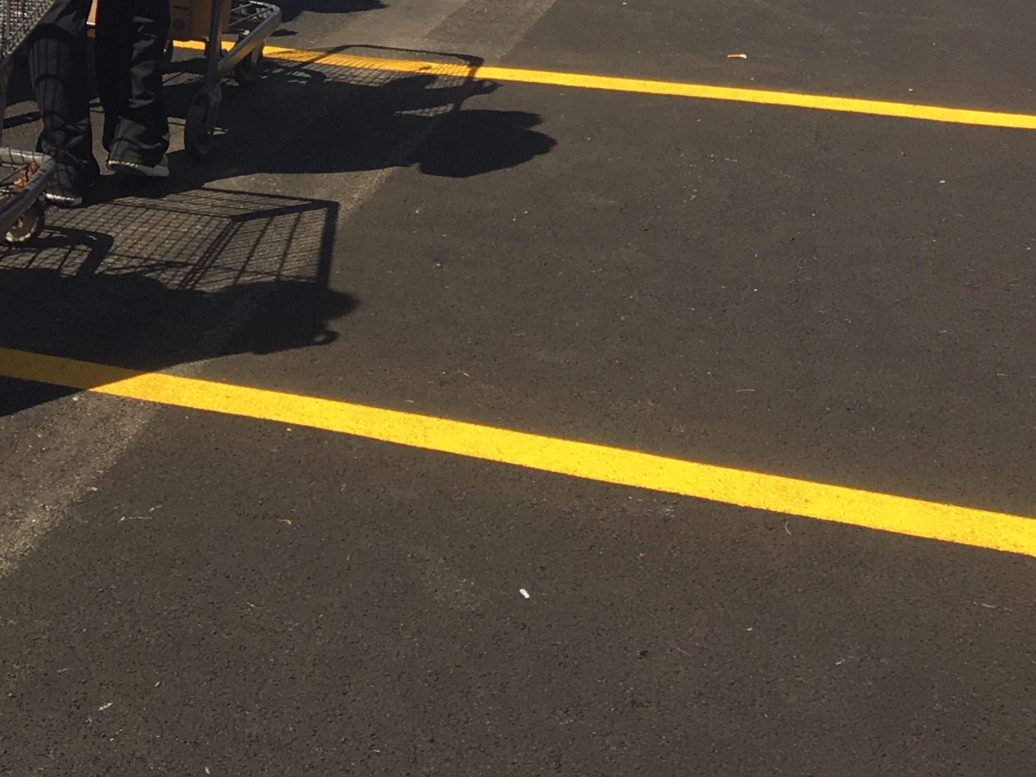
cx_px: -363
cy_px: -251
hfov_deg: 21.9
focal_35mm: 79
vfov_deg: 17.4
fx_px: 2364
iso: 25
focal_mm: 4.15
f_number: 2.2
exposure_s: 1/1183
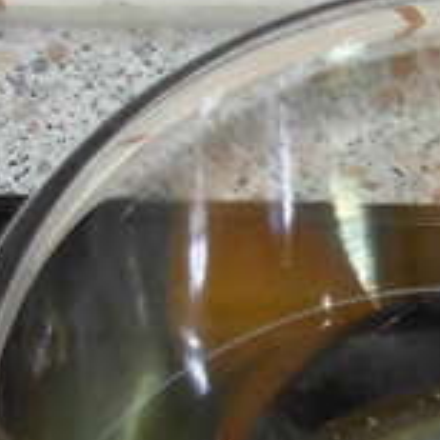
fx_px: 1884
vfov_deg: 13.2
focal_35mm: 131
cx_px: 383
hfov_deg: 13.2
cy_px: 374
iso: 79
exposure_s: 1/22.6
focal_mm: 6.3
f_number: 2.9
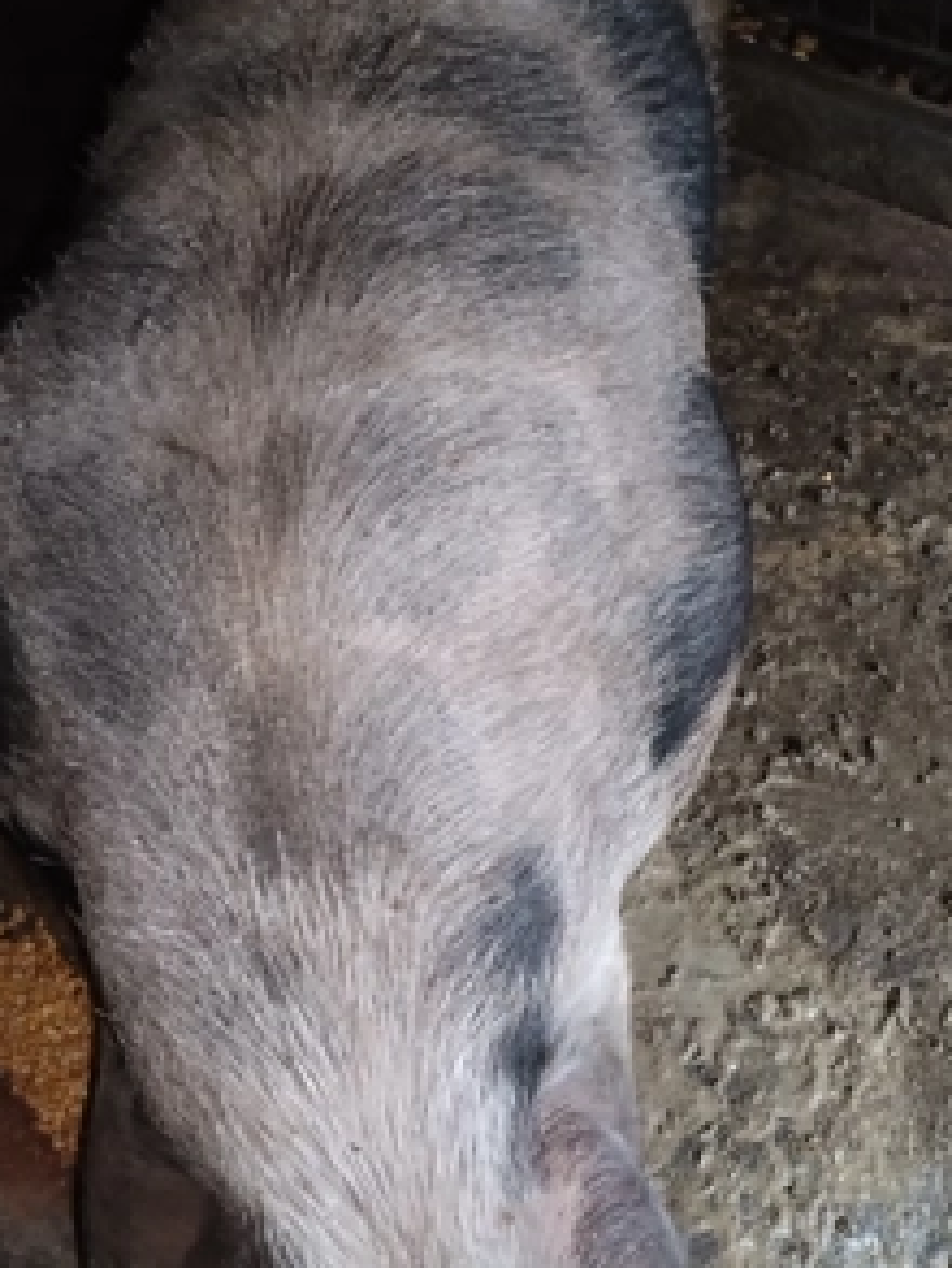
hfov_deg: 32.2
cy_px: 610
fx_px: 1649
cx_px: 467
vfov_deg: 42.1
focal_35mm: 45
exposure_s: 1/16.7
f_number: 1.8
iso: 1844
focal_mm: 4.75
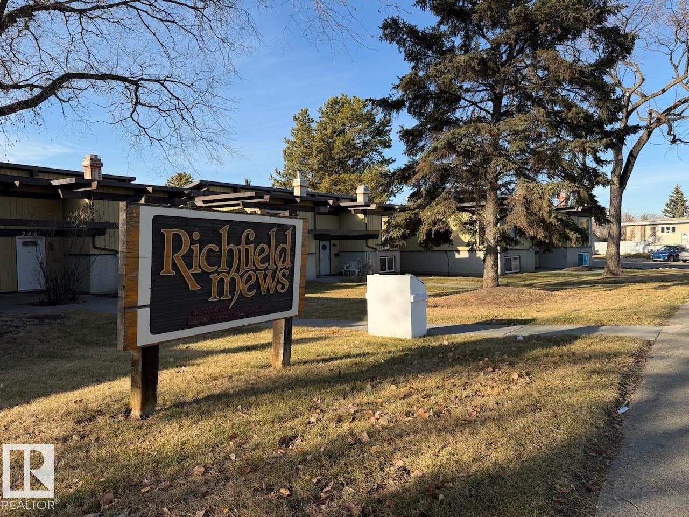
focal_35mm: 24
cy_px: 258
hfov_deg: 71.6
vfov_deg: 56.8
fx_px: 478
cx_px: 344
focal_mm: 6.76
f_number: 1.78
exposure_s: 1/2703
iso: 100
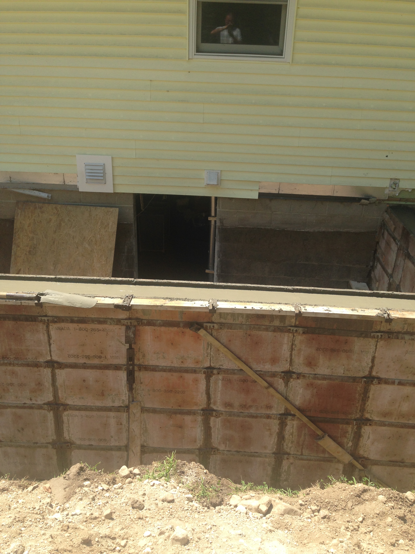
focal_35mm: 33
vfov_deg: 55.4
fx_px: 528
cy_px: 277
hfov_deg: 42.9
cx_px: 208
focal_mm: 4.12
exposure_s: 1/704
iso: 50
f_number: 2.4
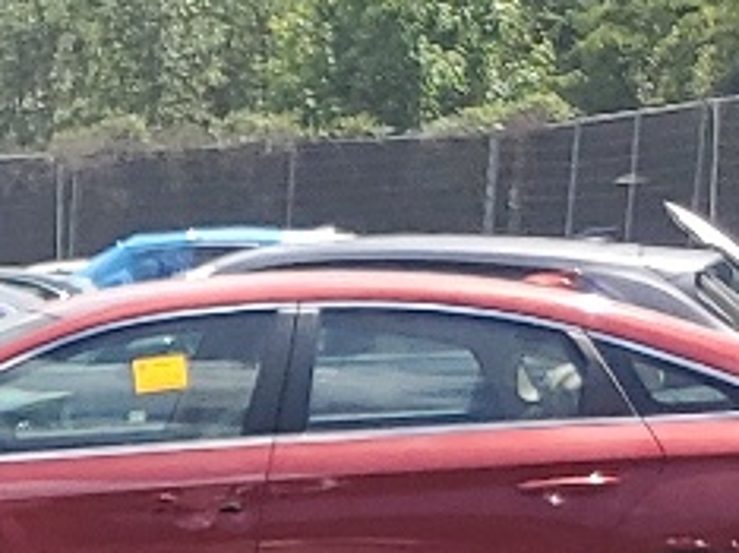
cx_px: -1102
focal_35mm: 178
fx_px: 3796
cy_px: 1536
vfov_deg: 7.5
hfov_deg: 9.7
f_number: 1.5
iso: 50
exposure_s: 1/1667
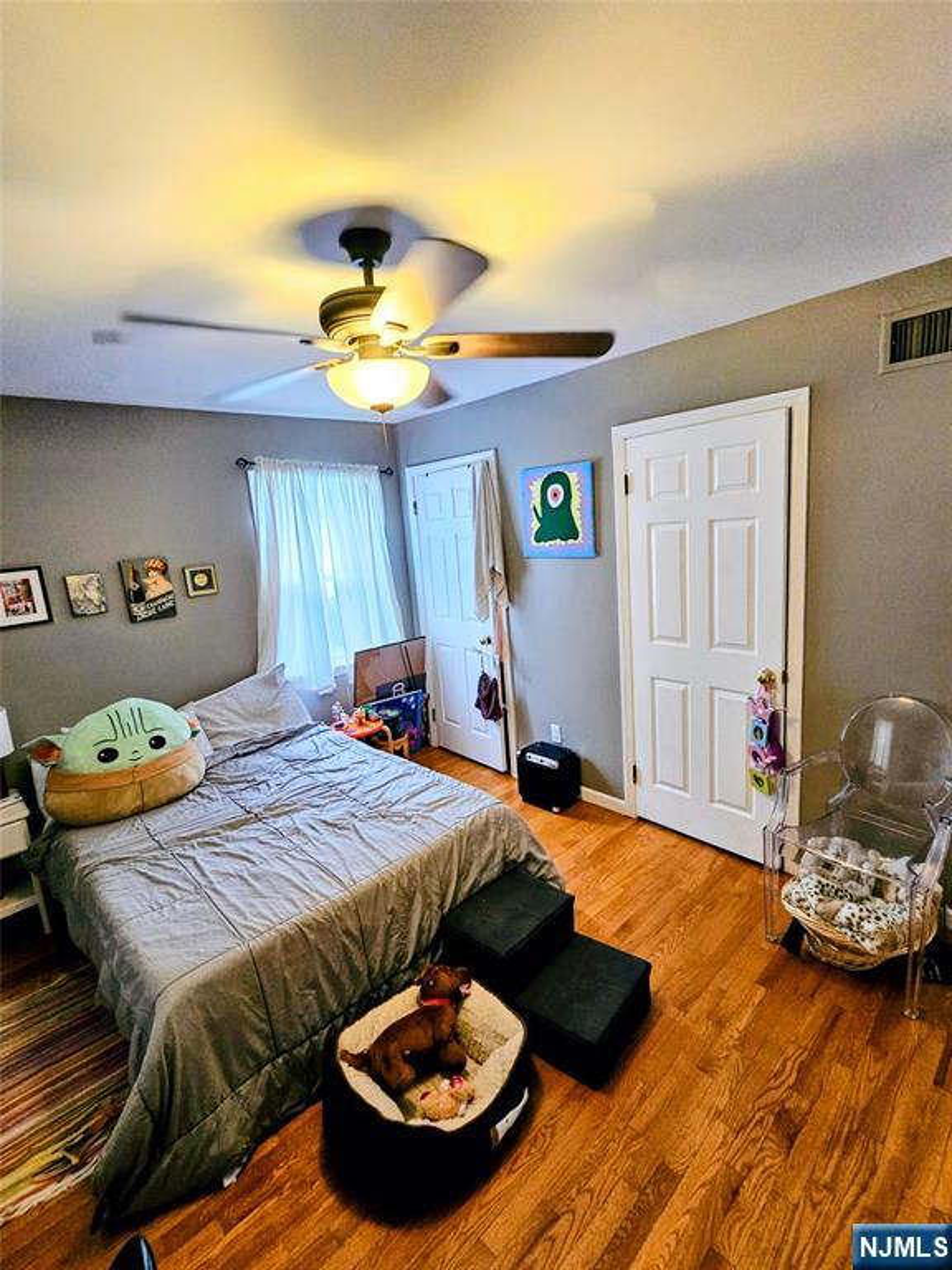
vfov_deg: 106.2
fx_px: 477
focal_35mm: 13
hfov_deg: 89.9
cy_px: 635
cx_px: 476
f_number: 2.2
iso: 320
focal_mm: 2.2
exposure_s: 1/40
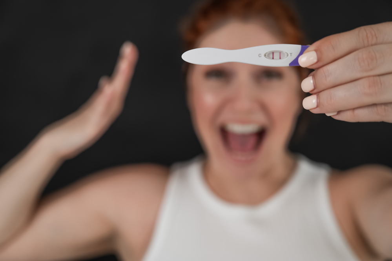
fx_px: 620
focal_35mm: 57
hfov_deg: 35.1
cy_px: 130
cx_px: 196
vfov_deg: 23.8
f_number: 4
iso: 320
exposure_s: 1/250
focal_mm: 57
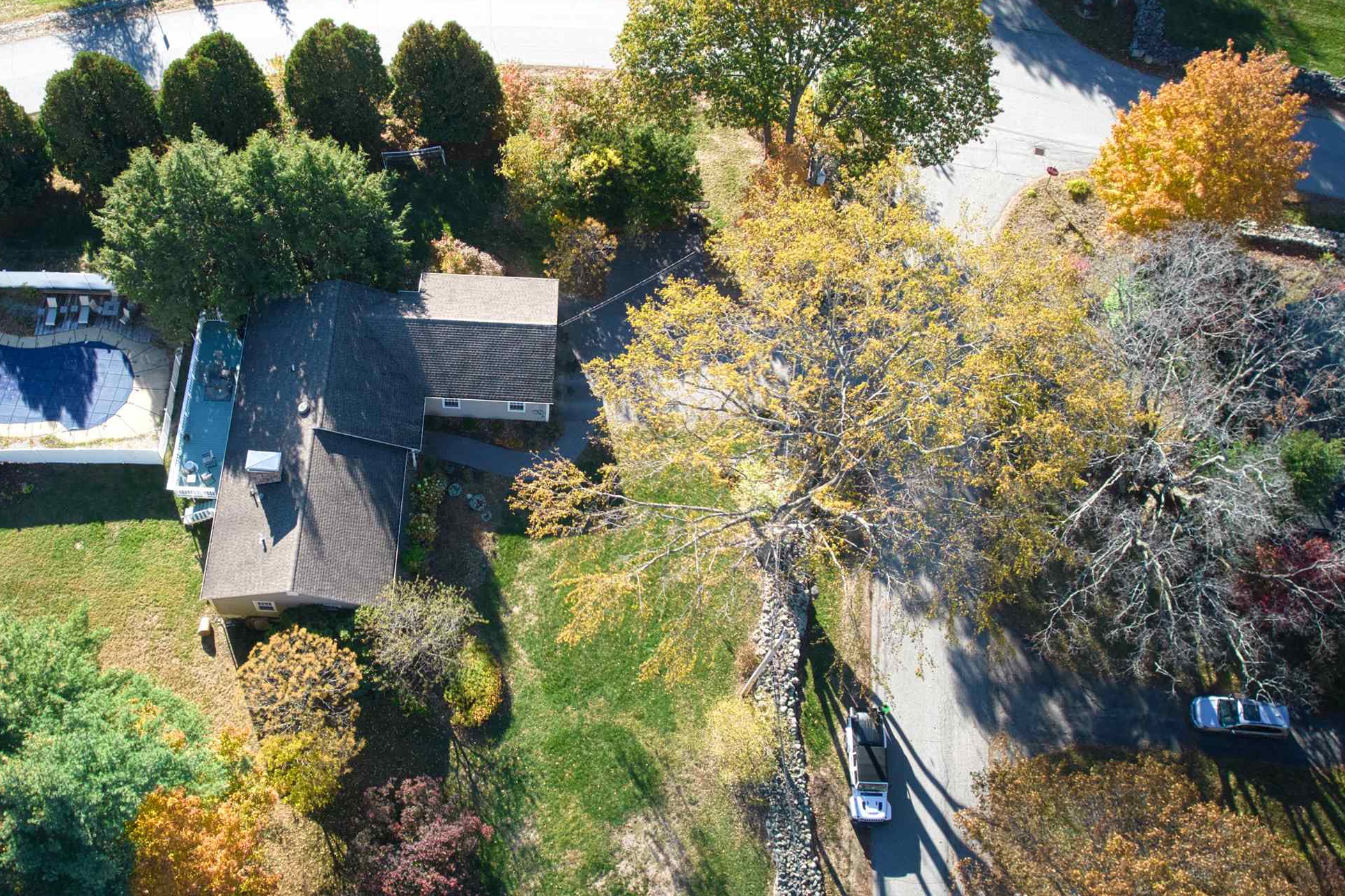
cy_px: 382
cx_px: 503
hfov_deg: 53.8
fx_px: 1307
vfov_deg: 37.7
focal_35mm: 35
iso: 100
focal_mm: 8.38
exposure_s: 1/120
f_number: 2.8
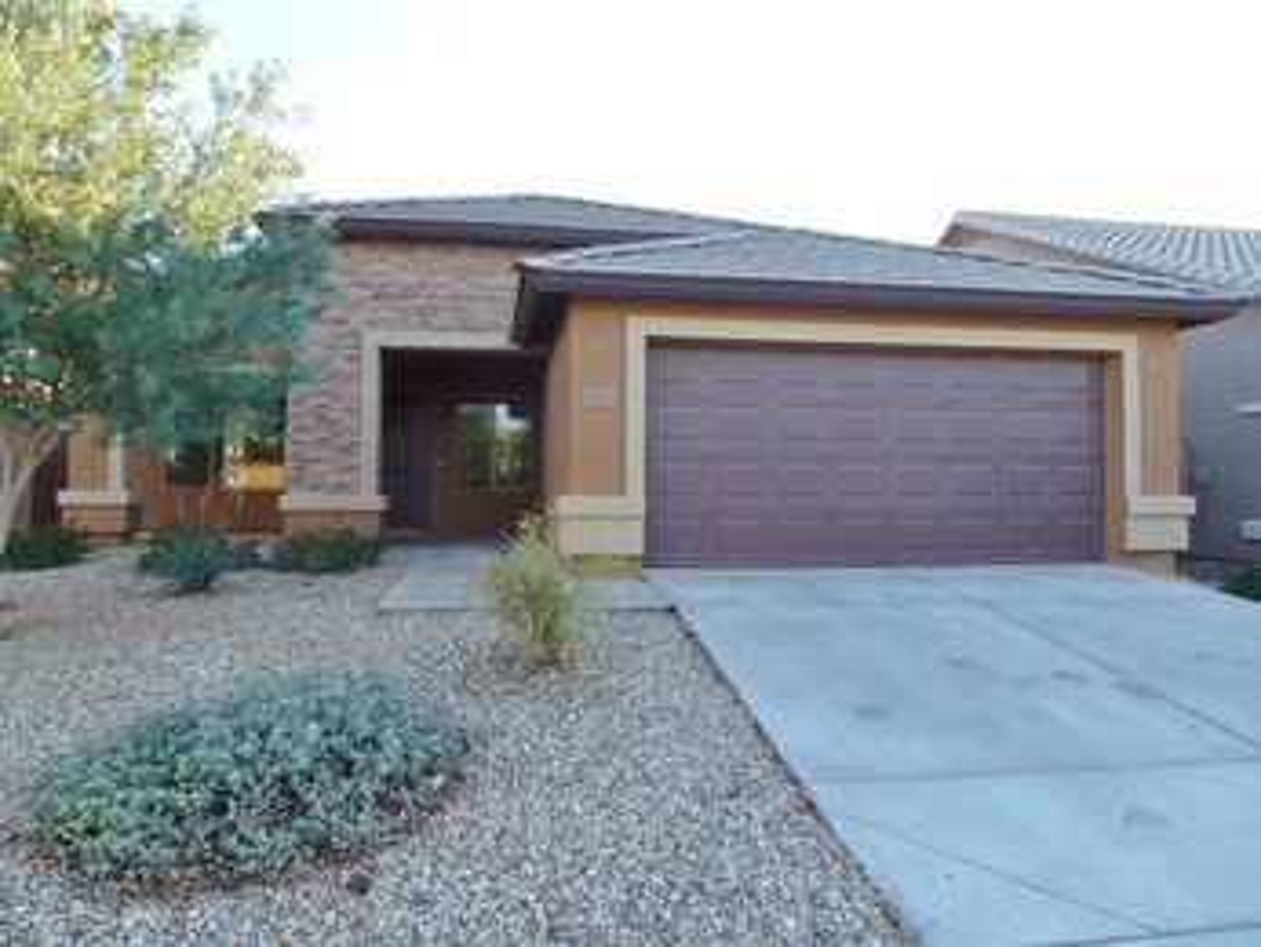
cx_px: 630
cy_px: 474
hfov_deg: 71.6
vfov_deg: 56.9
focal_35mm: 24
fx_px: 875
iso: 100
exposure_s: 1/125
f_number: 3.5
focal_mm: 4.3
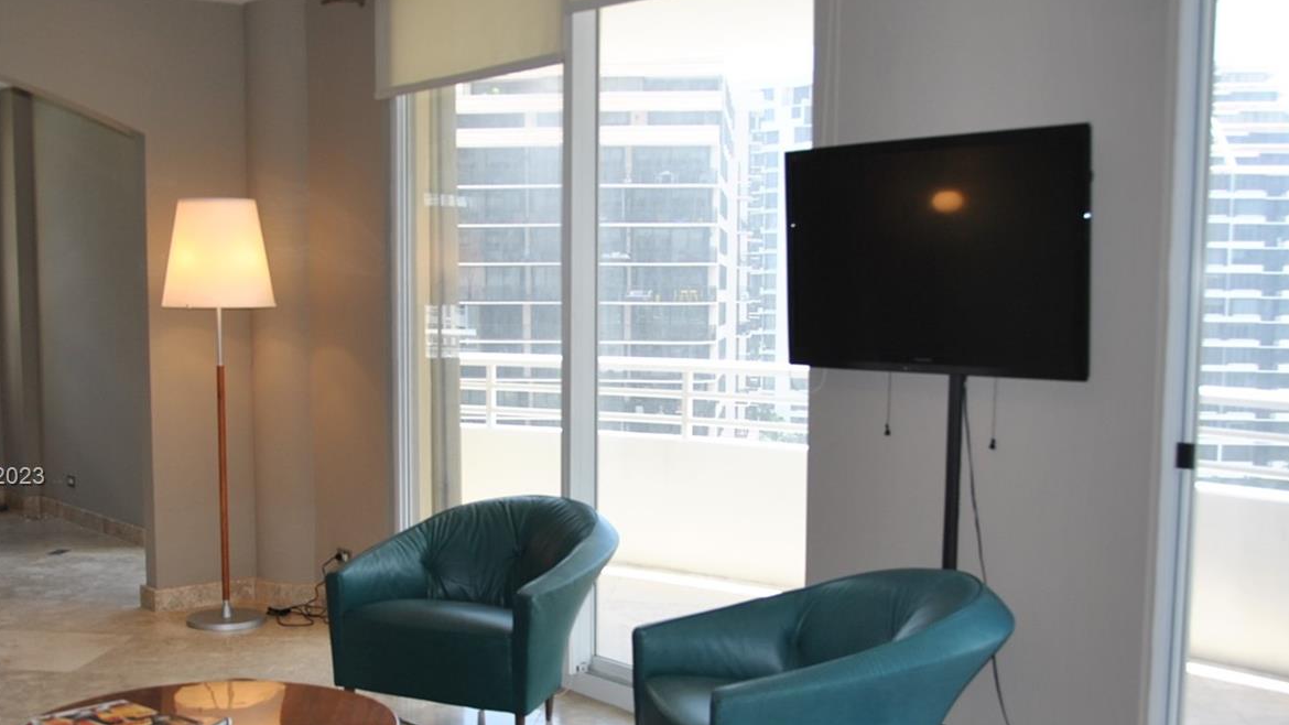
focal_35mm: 43
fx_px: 1470
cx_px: 574
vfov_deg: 27.6
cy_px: 478
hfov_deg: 47.3
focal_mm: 20
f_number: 3.5
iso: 140
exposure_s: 1/125
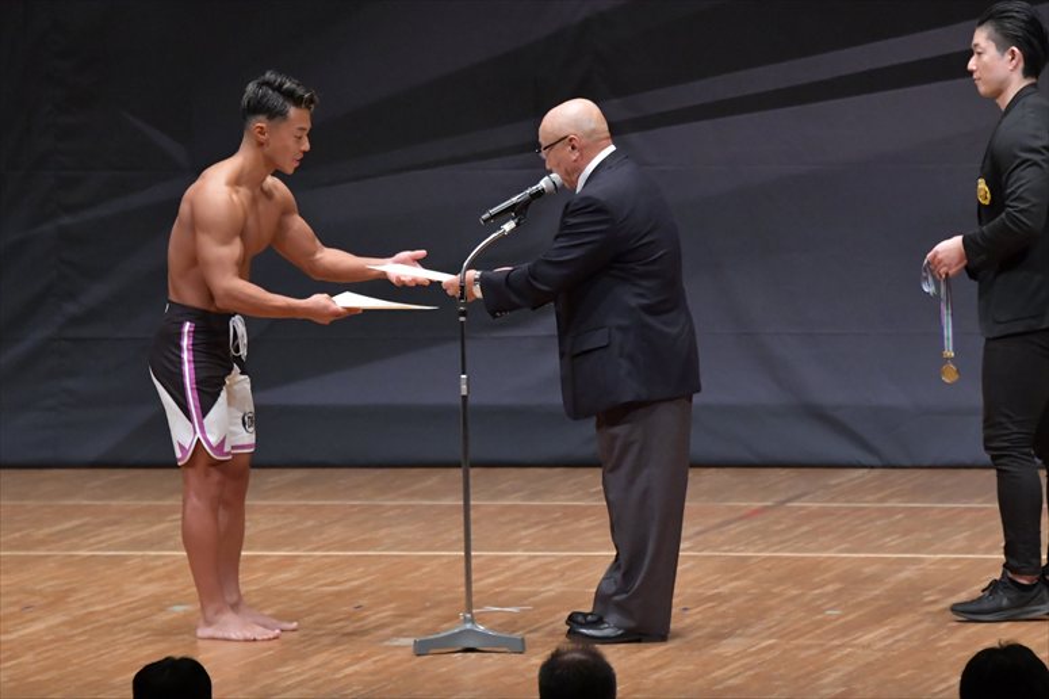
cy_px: 350
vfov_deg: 4.8
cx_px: 524
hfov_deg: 7.2
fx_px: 8301
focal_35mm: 285
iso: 6400
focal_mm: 190
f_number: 5.6
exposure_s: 1/400
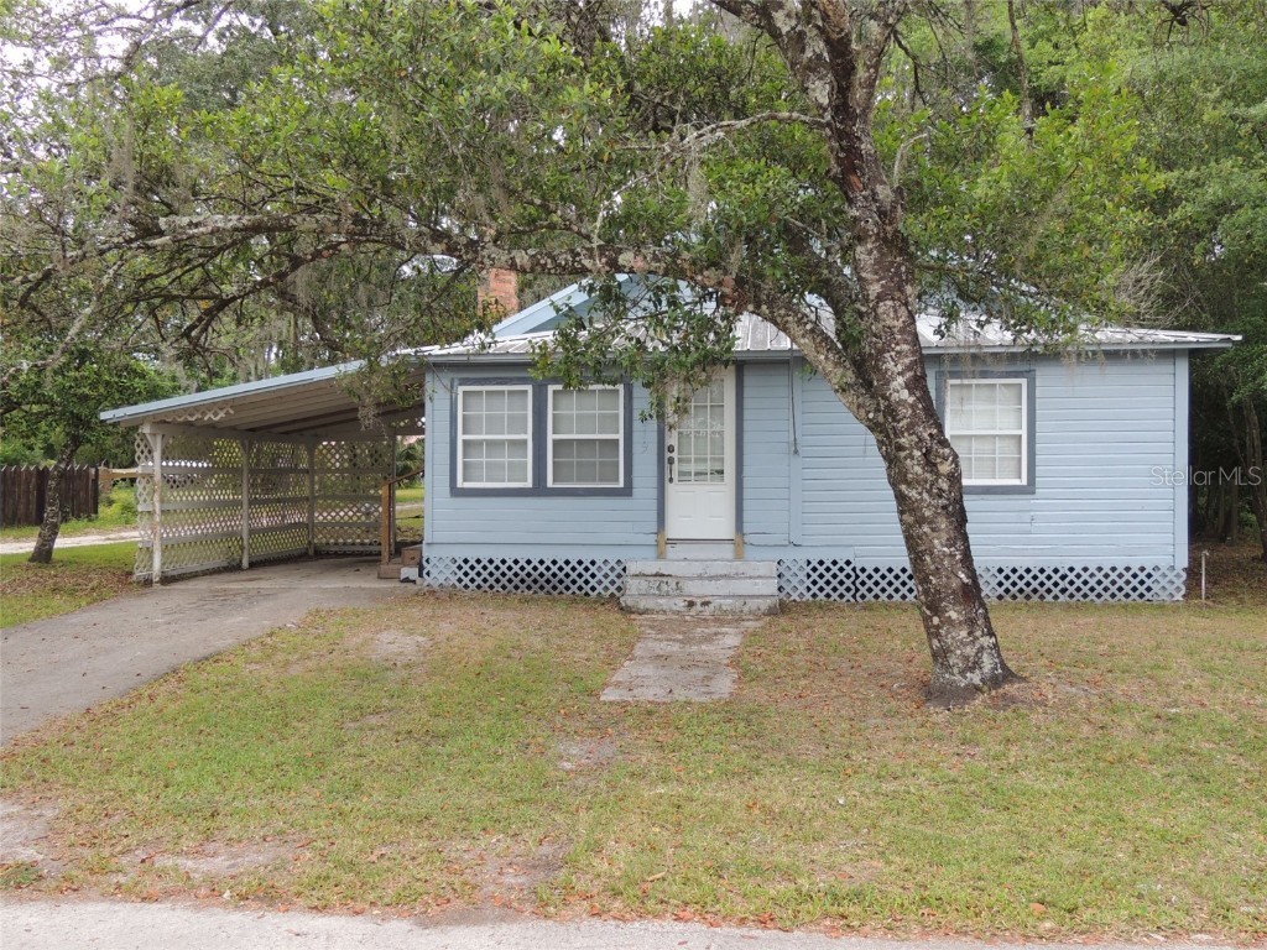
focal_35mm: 30
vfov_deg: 46.8
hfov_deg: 60.0
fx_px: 1098
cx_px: 634
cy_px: 475
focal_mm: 5.3
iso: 100
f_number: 3.1
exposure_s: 1/250
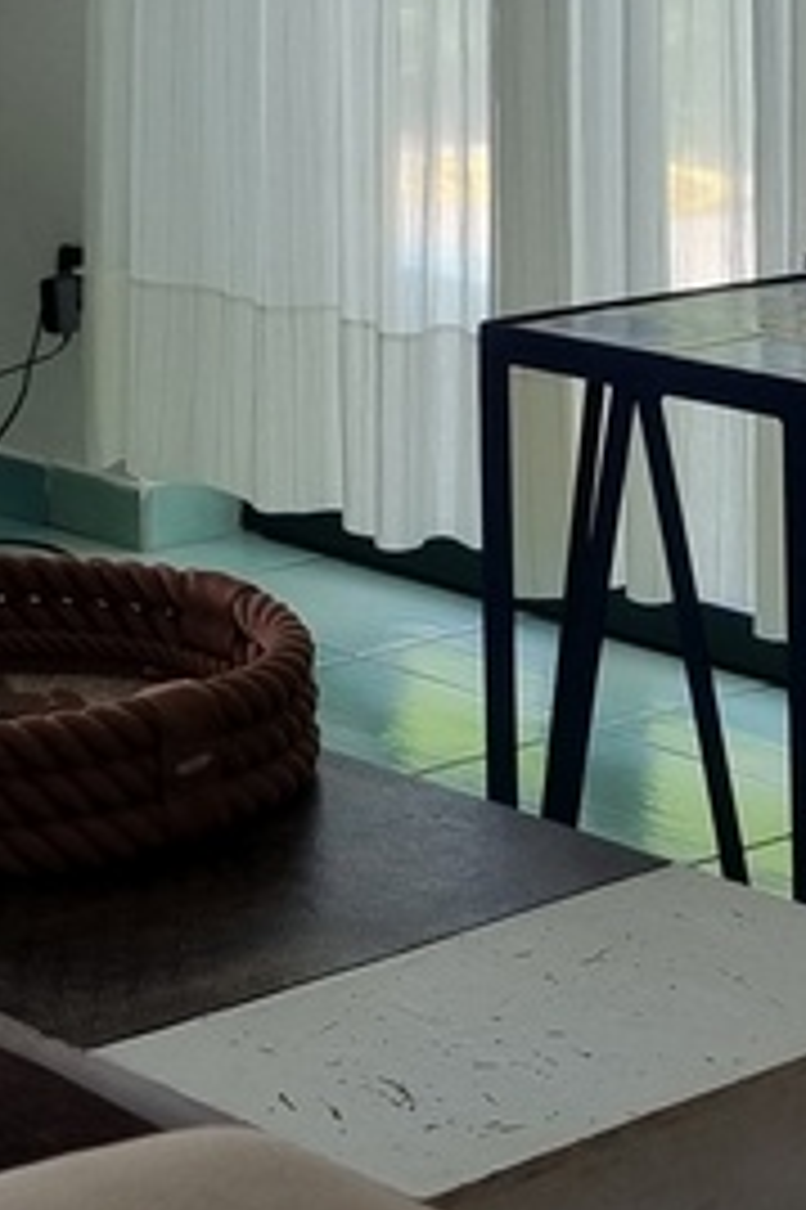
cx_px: -297
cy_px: -423
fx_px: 3463
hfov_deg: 12.8
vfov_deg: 18.3
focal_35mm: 103
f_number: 1.8
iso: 50
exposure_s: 1/207
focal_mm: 5.4
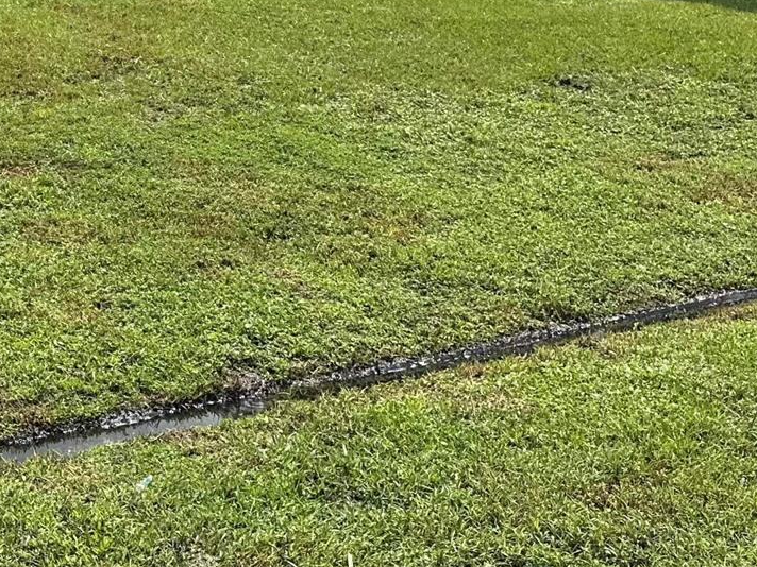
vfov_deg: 20.2
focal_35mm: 69
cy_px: -74
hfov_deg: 26.2
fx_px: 1509
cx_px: -56
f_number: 1.78
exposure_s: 1/7042
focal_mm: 6.86
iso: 80
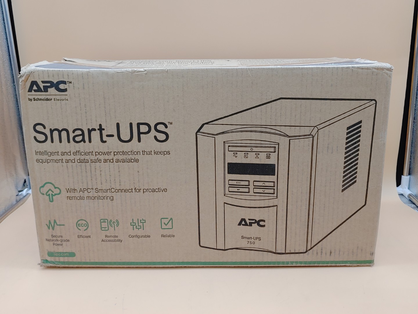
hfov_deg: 55.4
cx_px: 209
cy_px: 157
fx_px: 398
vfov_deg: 42.9
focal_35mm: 33
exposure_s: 1/60
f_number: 1.8
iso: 50
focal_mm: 4.36
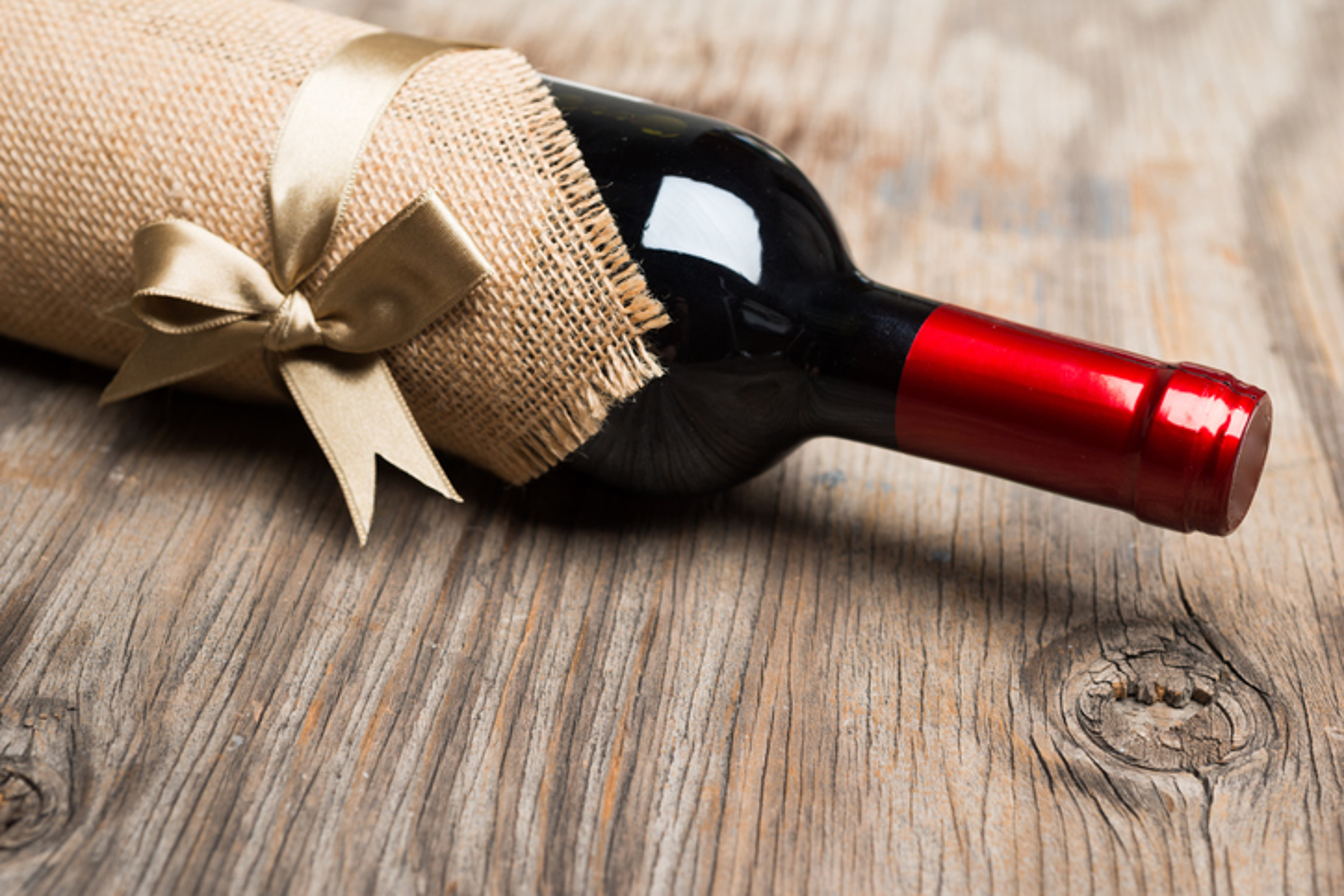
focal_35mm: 60
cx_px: 672
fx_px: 2240
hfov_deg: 33.4
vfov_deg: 22.6
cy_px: 448
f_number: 7.1
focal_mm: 60
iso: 100
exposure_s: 1/125
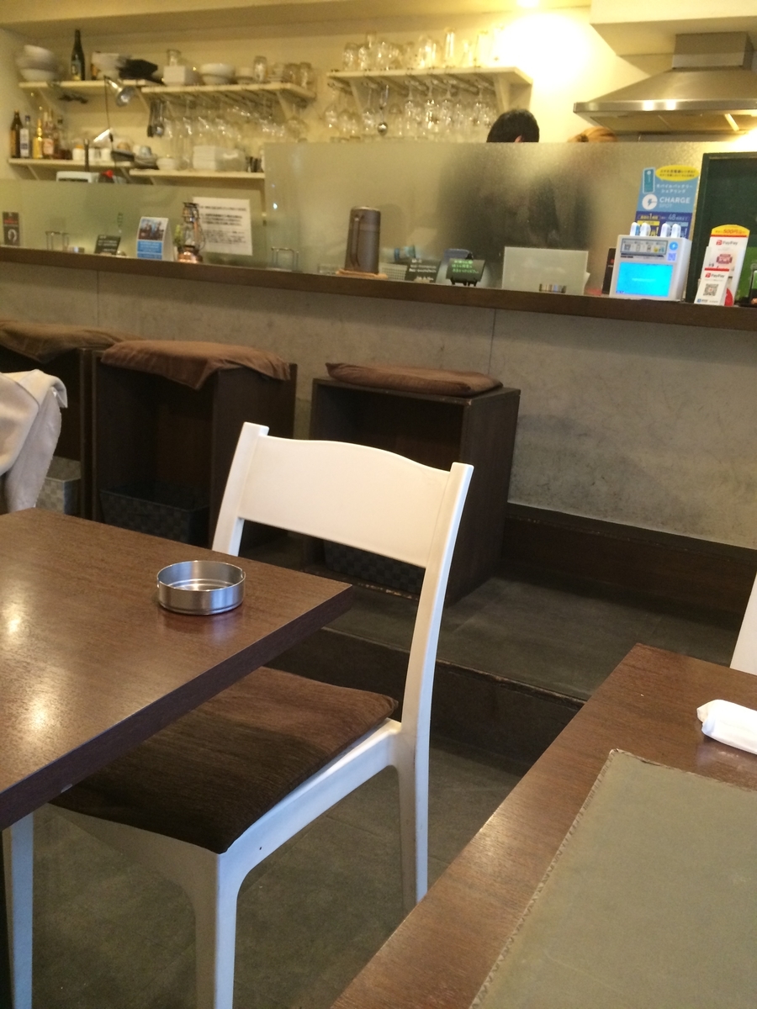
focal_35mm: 29
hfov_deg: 48.2
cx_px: 378
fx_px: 846
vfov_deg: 61.7
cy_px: 504
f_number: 2.2
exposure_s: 1/30
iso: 200
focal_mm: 4.15
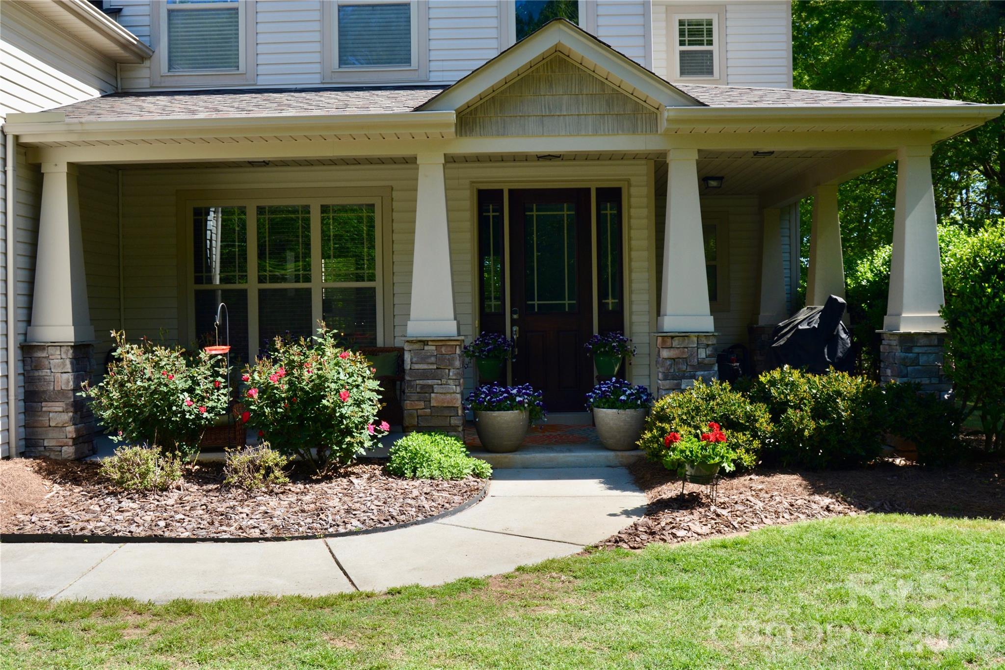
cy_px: 335
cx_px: 502
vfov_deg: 36.9
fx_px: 1005
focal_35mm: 36
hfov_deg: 53.1
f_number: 10
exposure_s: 1/250
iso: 360
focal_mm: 24
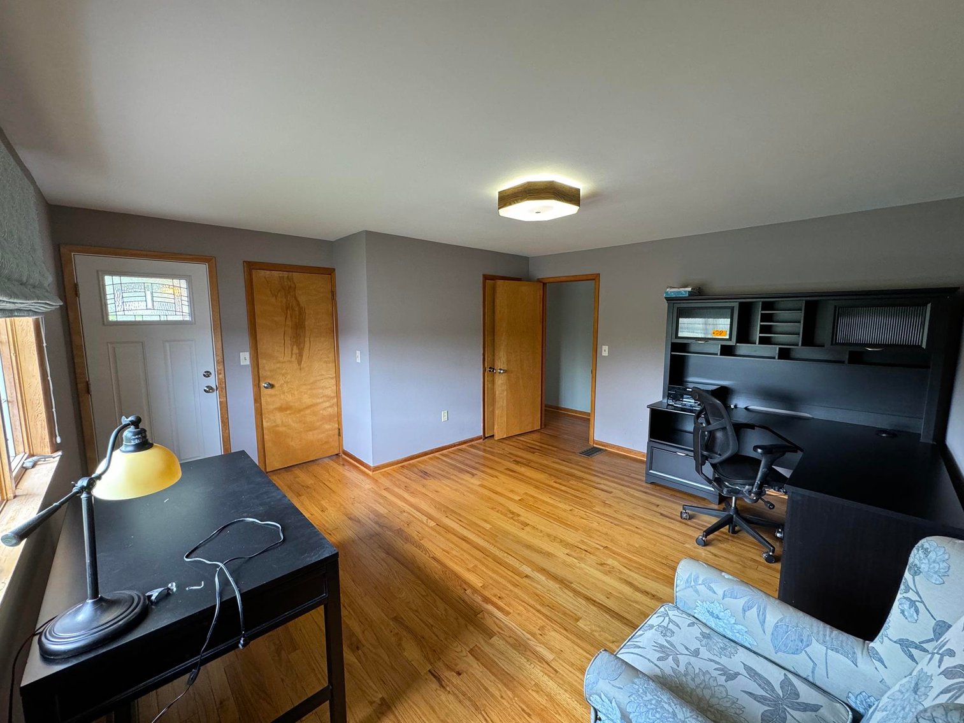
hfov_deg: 102.1
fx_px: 390
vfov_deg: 85.7
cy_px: 362
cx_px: 482
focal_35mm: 14
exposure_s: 1/60
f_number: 2.2
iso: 250
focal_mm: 2.22
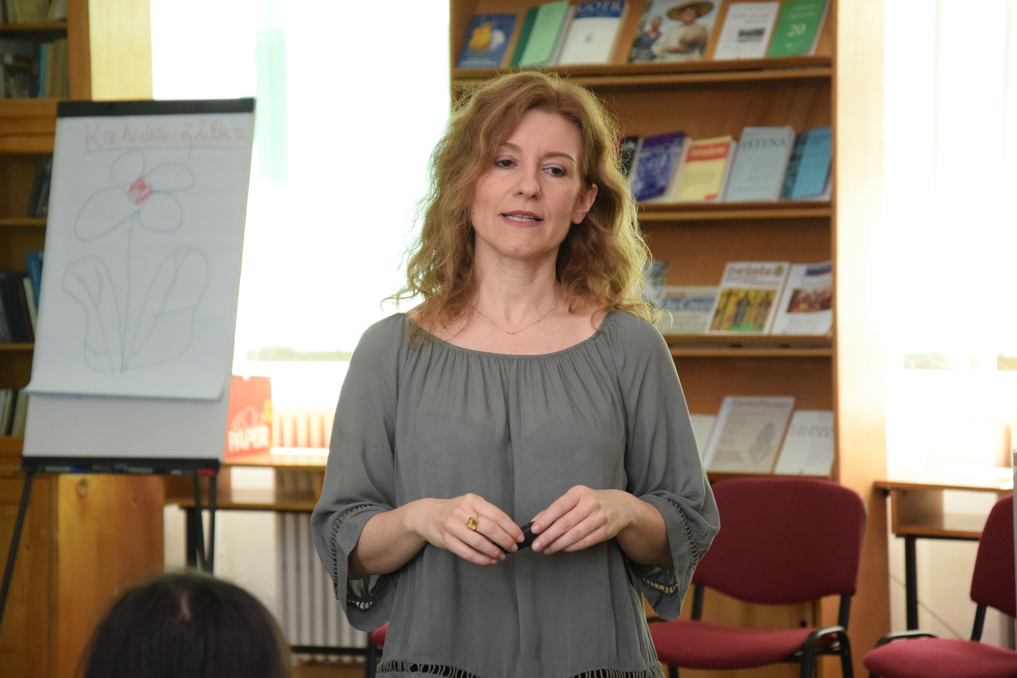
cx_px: 503
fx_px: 3658
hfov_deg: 15.8
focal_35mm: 130
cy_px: 334
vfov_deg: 10.6
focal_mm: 85
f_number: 5.6
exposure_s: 1/125
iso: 2500
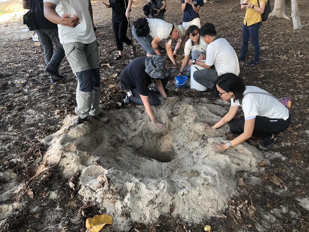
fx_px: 250
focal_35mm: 28
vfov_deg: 49.7
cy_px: 116
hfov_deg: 63.4
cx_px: 154
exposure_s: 1/120
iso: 50
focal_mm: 4
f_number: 1.8
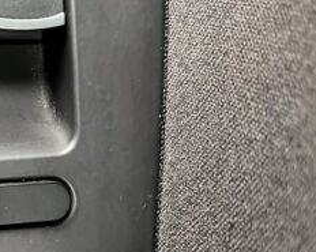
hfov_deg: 26.7
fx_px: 645
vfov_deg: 21.8
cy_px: 200
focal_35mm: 69
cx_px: 37
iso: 250
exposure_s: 1/60
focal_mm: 5.1
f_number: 1.6
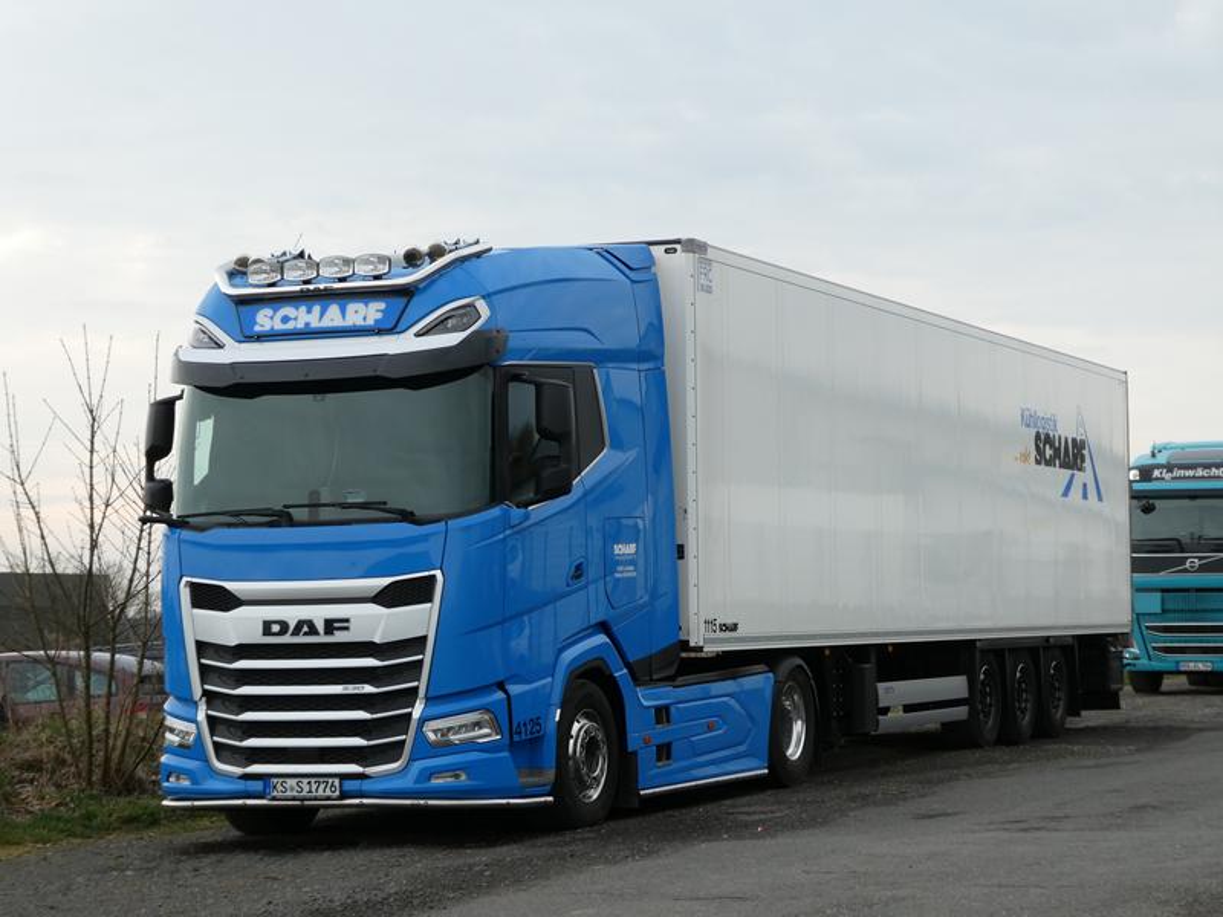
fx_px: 2791
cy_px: 458
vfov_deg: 18.7
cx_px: 612
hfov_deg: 24.7
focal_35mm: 79
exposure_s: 1/160
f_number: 4.7
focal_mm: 14.1
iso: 80
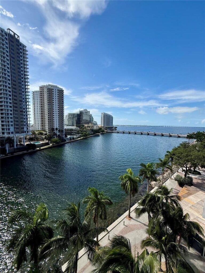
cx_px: 102
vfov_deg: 102.1
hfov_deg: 85.7
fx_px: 111
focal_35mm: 14
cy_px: 136
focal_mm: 2.22
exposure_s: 1/2320
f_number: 2.2
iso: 50
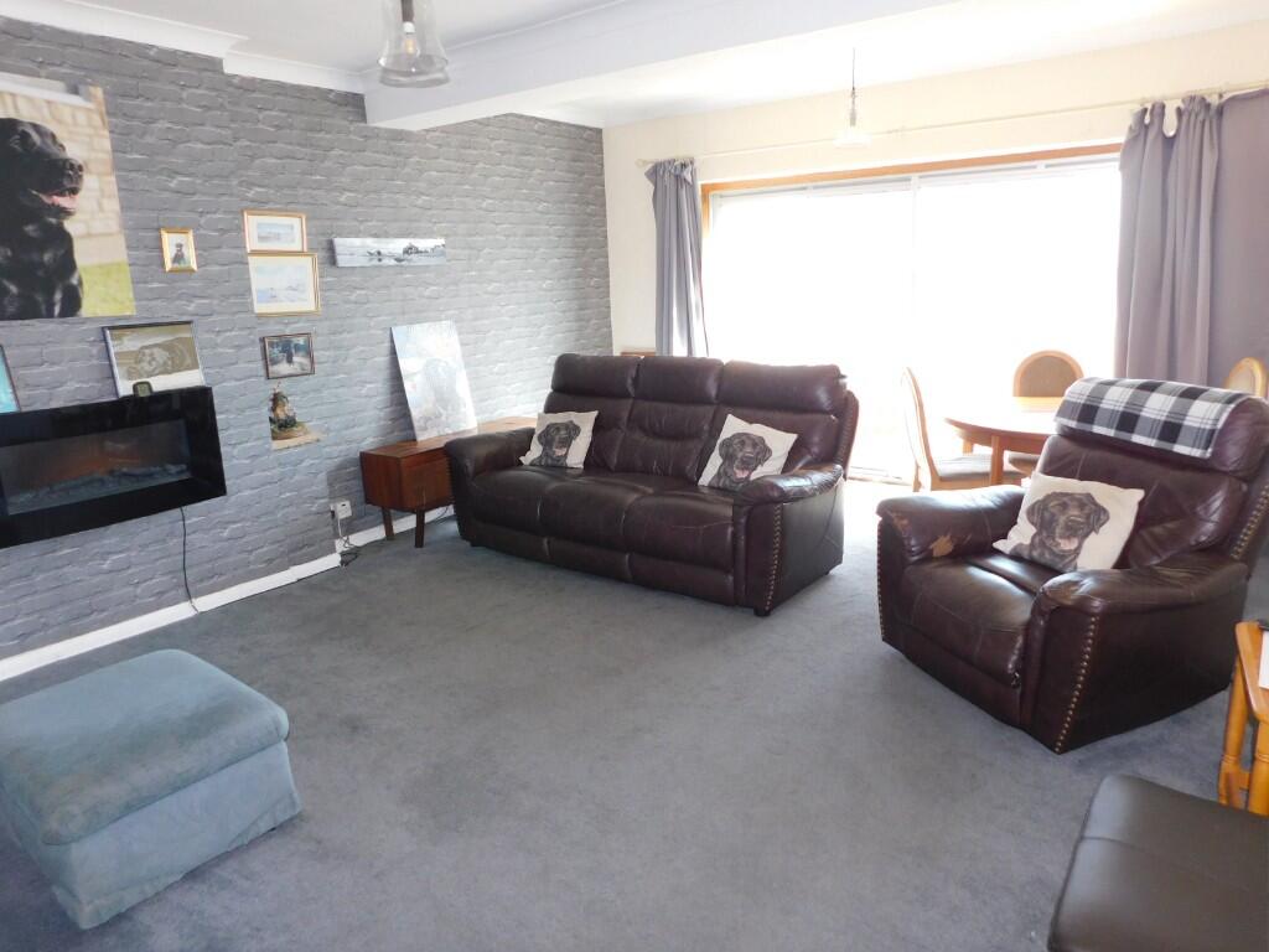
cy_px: 476
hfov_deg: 73.9
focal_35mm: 23
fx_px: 843
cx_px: 634
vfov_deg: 58.9
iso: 220
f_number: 3
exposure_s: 1/30
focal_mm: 4
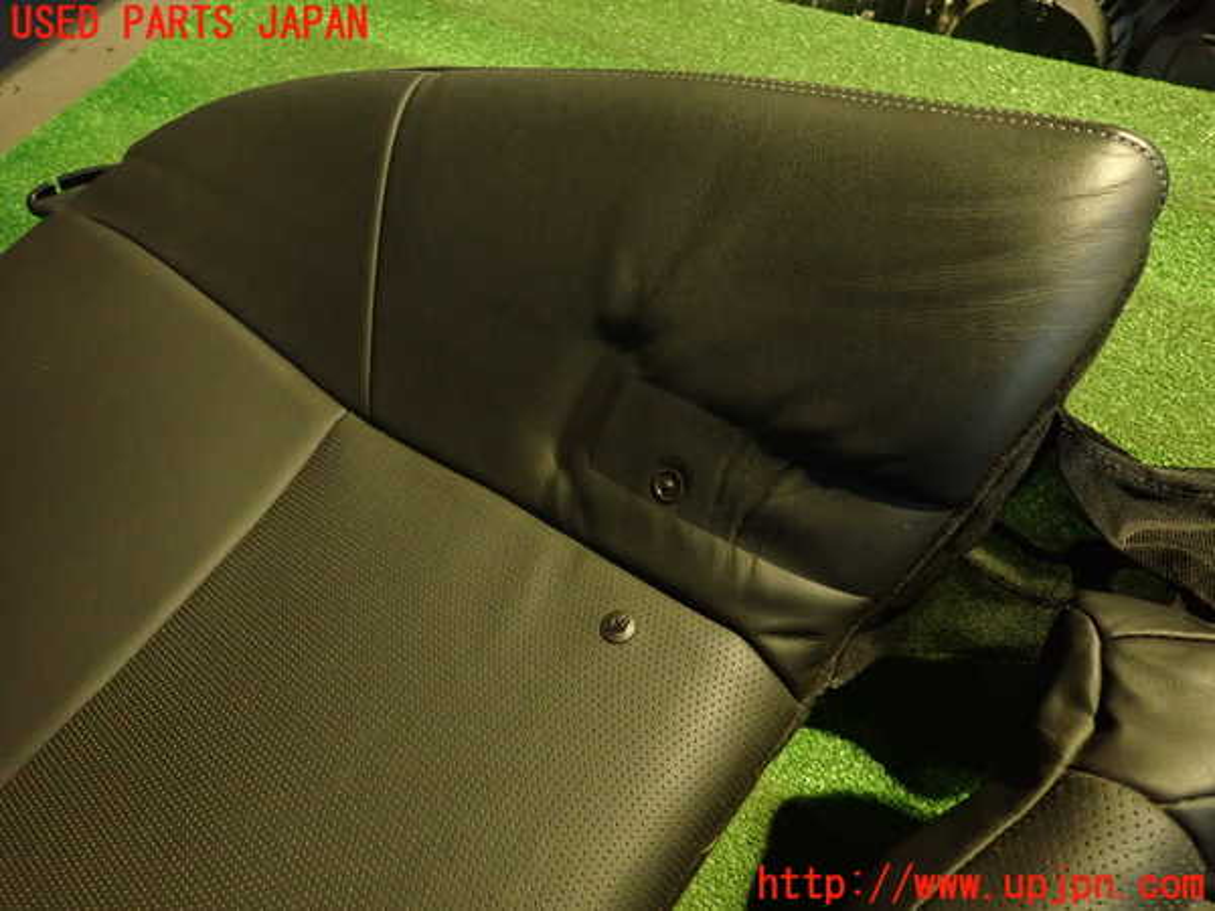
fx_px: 877
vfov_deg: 54.9
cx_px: 608
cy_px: 456
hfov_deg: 69.4
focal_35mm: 25
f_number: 2
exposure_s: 1/20
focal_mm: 4.5
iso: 800
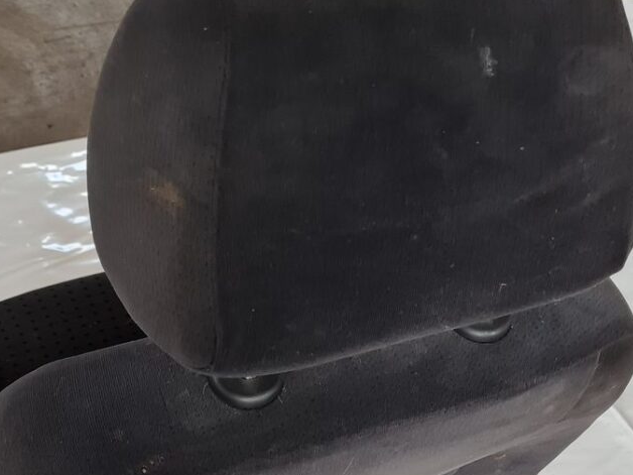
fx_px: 1061
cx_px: 244
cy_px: 463
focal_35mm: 58
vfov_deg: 24.2
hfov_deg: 33.1
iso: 160
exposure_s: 1/100
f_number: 1.8
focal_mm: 5.4
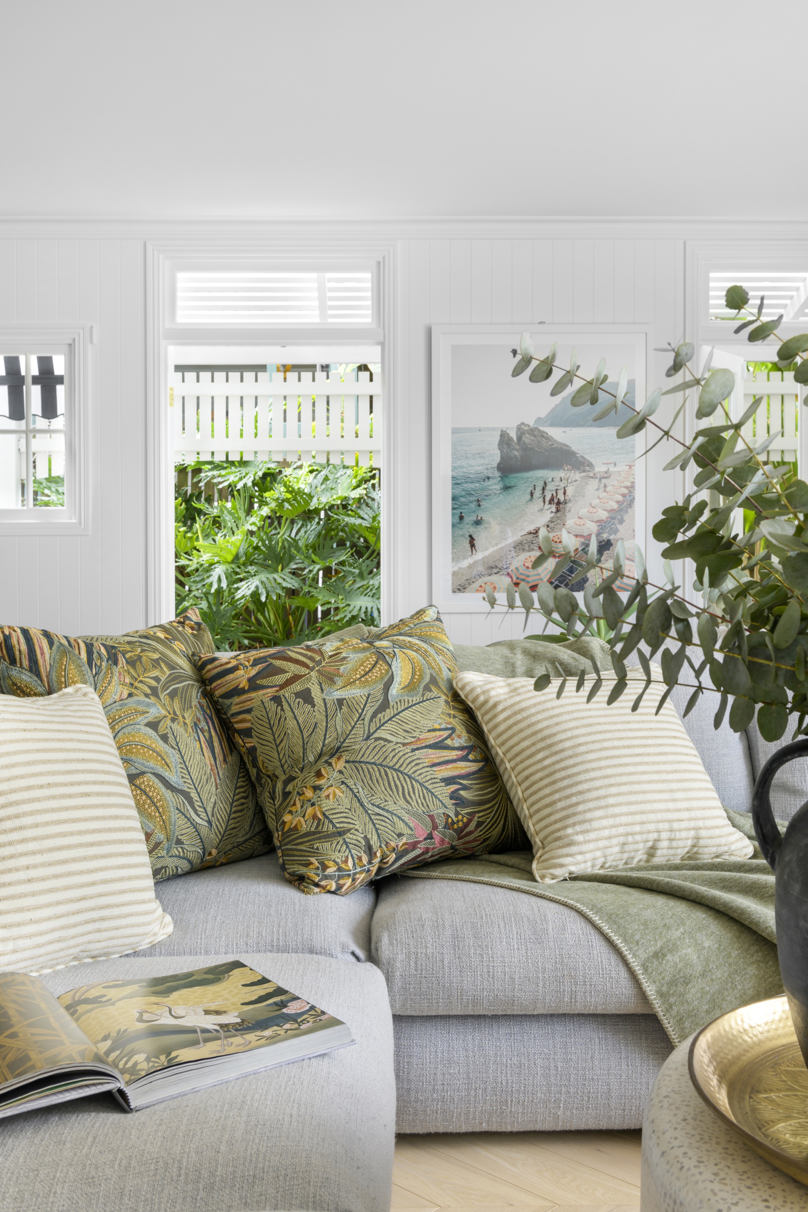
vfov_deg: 58.7
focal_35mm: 32
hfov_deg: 41.1
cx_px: 404
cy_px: 606
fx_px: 1077
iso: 100
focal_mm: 32
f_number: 8
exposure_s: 1/3
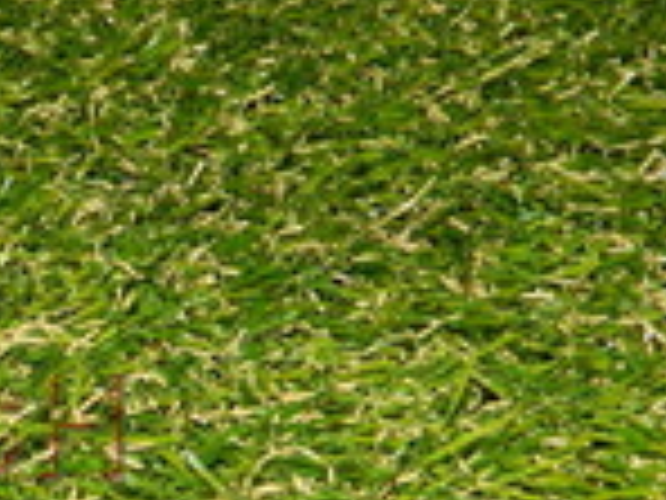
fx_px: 2270
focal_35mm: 118
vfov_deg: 12.5
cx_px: -112
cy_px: 426
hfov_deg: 16.1
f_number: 9.4
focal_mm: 6.2
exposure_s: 1/40
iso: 200
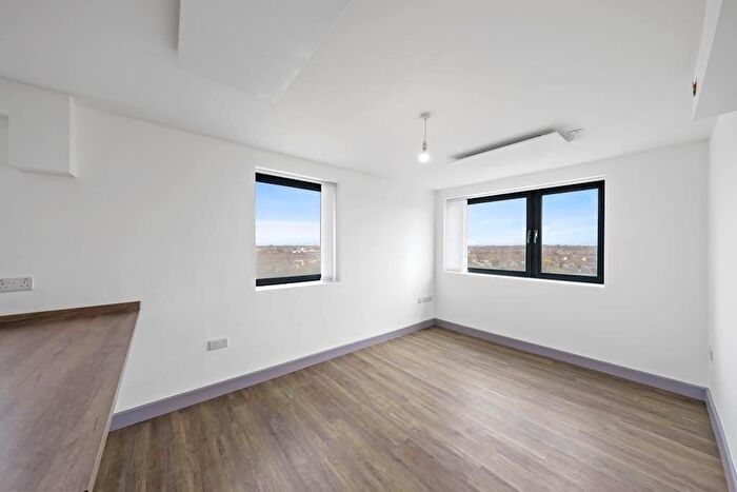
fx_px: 246
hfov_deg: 112.6
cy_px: 246
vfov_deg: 90.0
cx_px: 368
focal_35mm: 12
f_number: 5
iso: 200
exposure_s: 1/30
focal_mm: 8
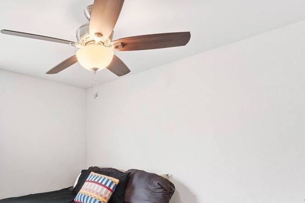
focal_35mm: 24
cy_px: 147
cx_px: 85
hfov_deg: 69.2
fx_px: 206
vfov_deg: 50.7
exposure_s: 6
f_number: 22
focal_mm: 15.9
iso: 100
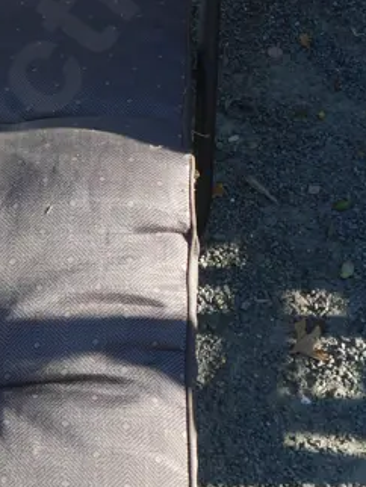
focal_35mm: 89
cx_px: 5
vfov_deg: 21.8
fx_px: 1253
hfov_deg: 16.3
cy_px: 127
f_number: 5
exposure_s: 1/200
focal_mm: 14
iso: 200
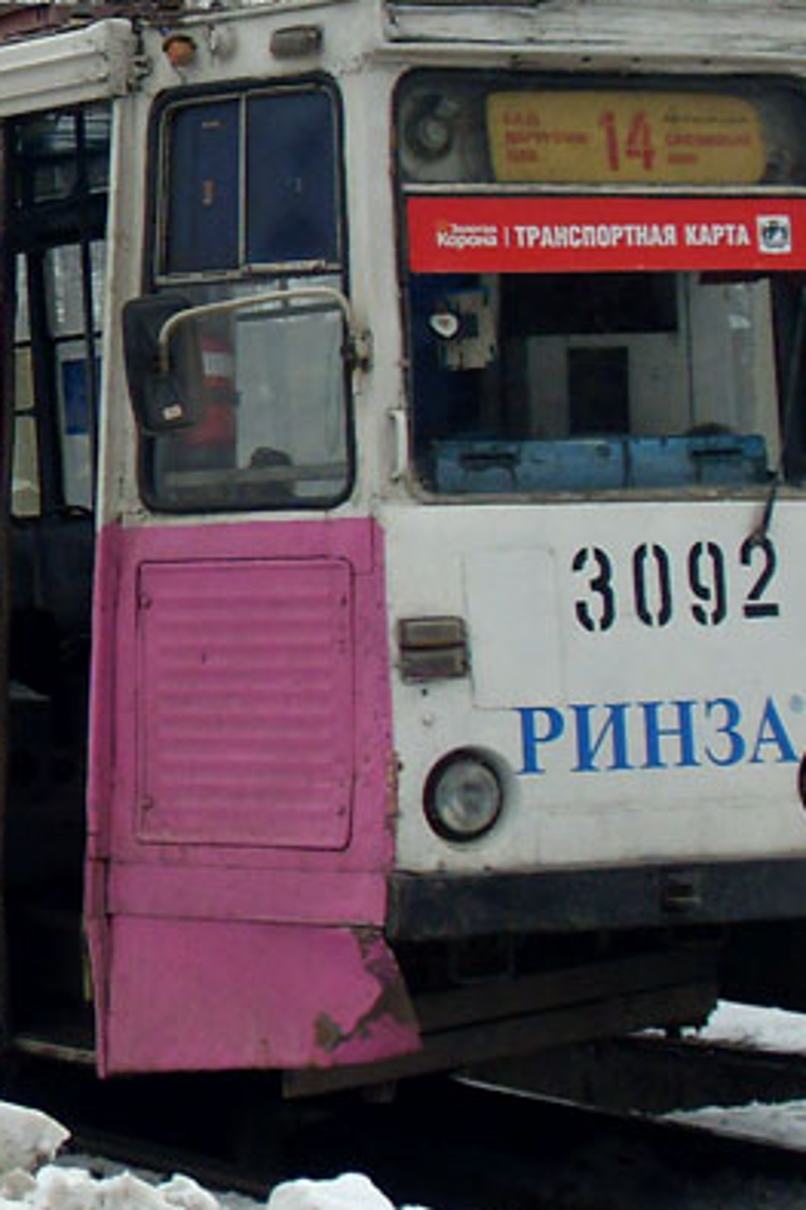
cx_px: 31
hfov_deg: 9.5
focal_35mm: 143
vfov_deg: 14.3
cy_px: 248
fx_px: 4806
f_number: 8.4
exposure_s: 1/180
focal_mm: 8.4
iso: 80
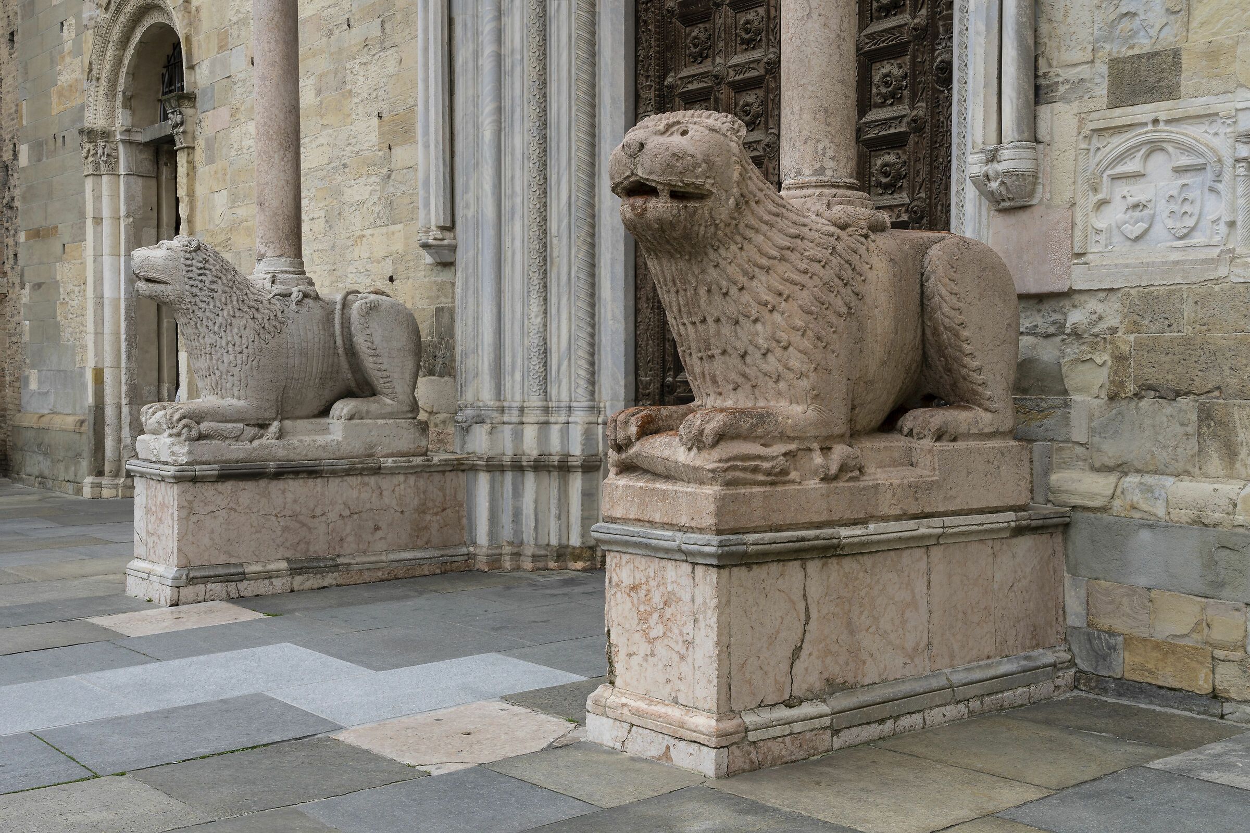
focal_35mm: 39
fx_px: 1354
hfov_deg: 49.6
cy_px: 416
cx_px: 625
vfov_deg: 34.2
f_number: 11
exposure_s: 1/60
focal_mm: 39
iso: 200
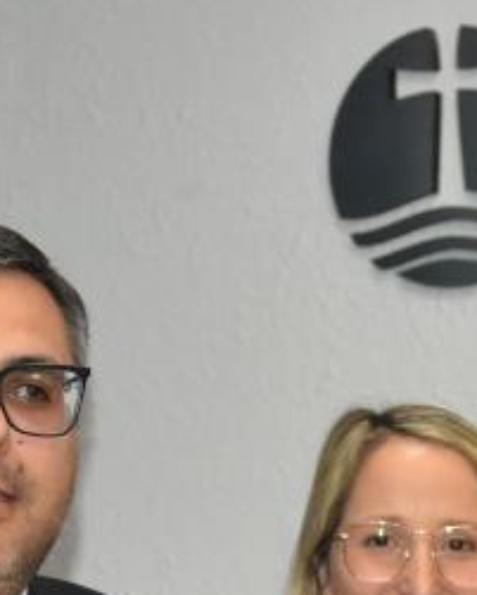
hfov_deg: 5.6
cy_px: 757
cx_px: 539
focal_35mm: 276
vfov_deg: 6.9
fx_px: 4868
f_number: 5.6
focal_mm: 48
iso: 1600
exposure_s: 1/100
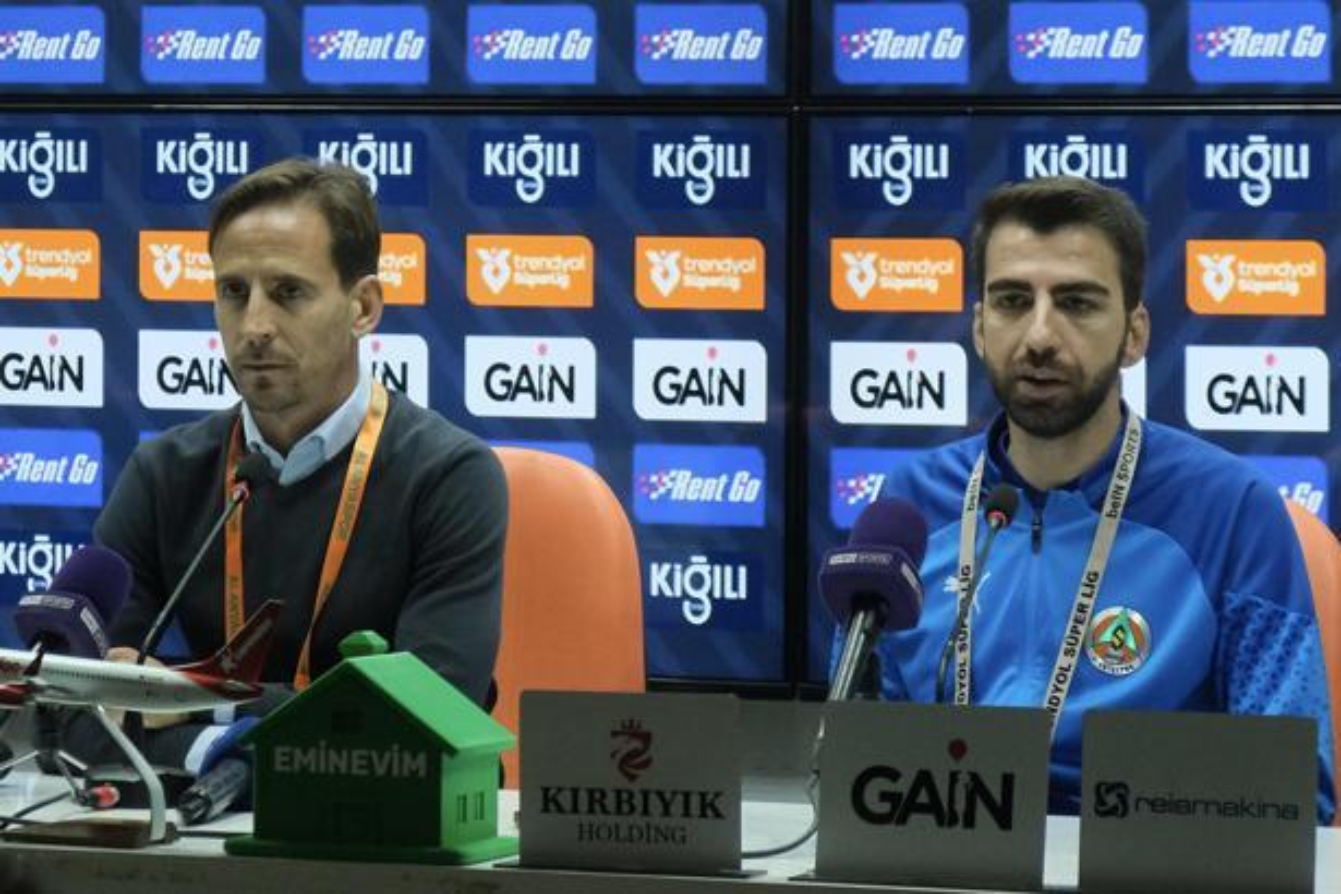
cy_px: 447
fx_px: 3092
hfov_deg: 24.5
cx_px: 670
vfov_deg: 16.5
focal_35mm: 83
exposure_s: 1/320
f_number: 4
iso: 2500
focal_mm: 55
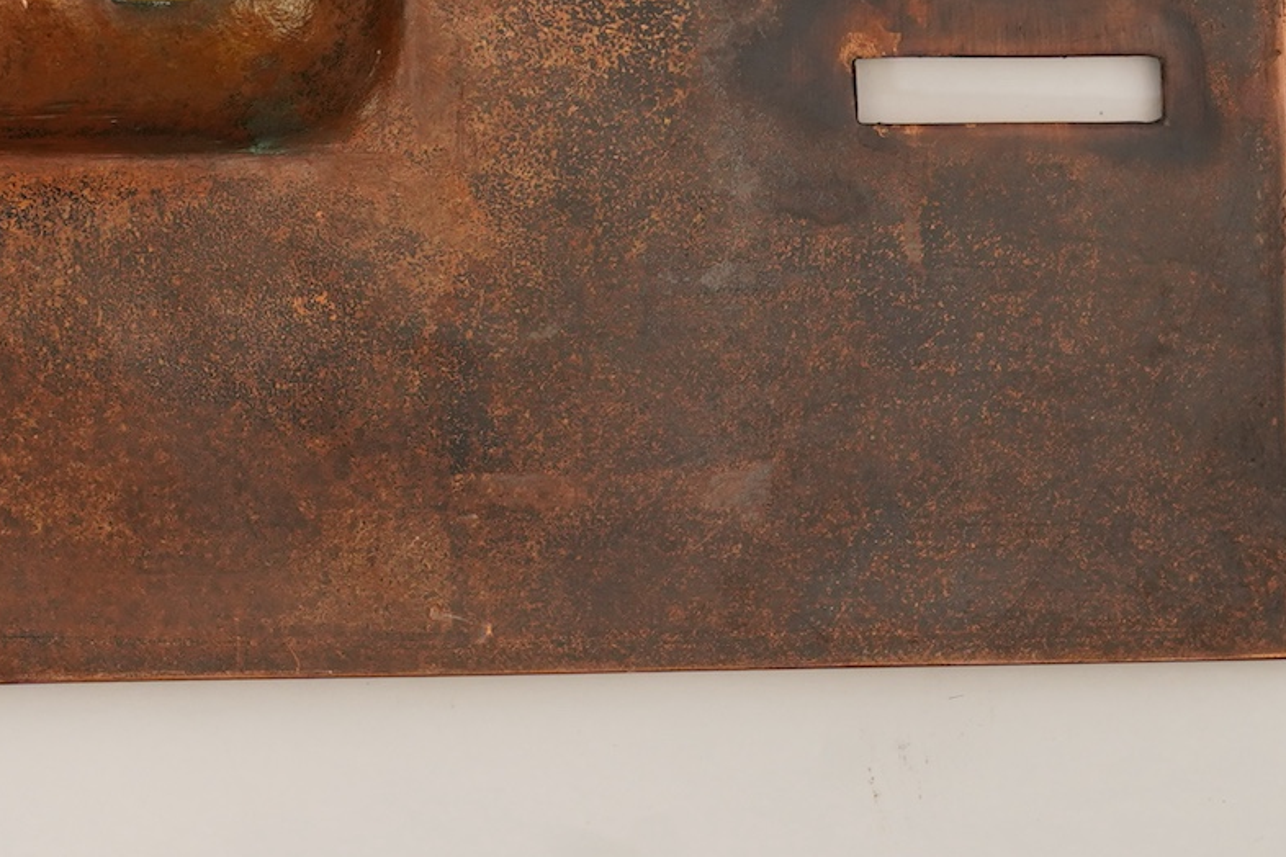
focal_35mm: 199
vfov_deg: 6.8
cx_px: -472
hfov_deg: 10.1
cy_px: -431
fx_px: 7108
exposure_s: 1/125
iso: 500
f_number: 7.1
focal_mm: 57
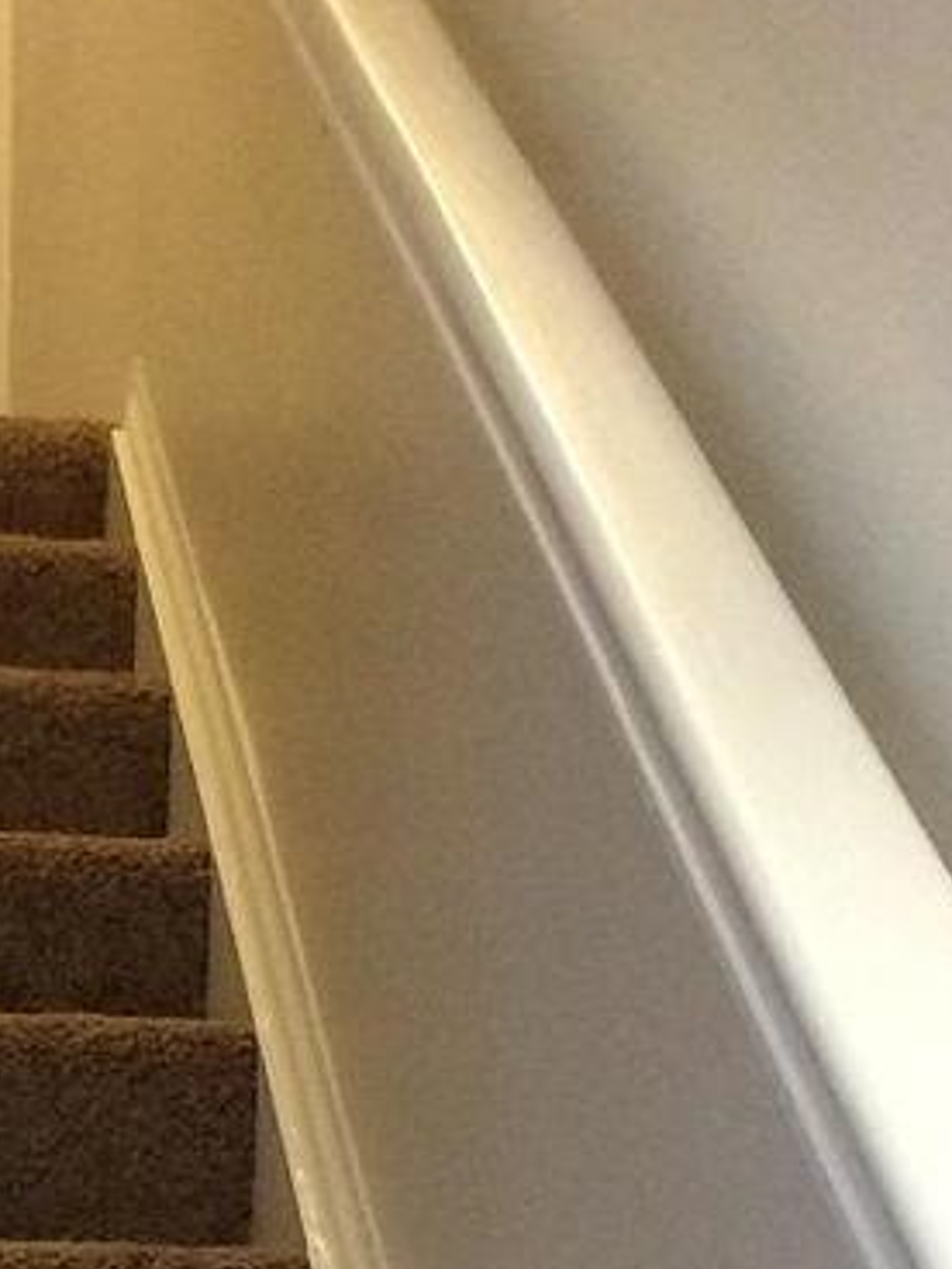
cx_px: -359
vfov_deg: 15.8
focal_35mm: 121
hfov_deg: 11.8
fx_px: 4437
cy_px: 1459
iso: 320
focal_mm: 4.15
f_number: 2.2
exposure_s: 1/30
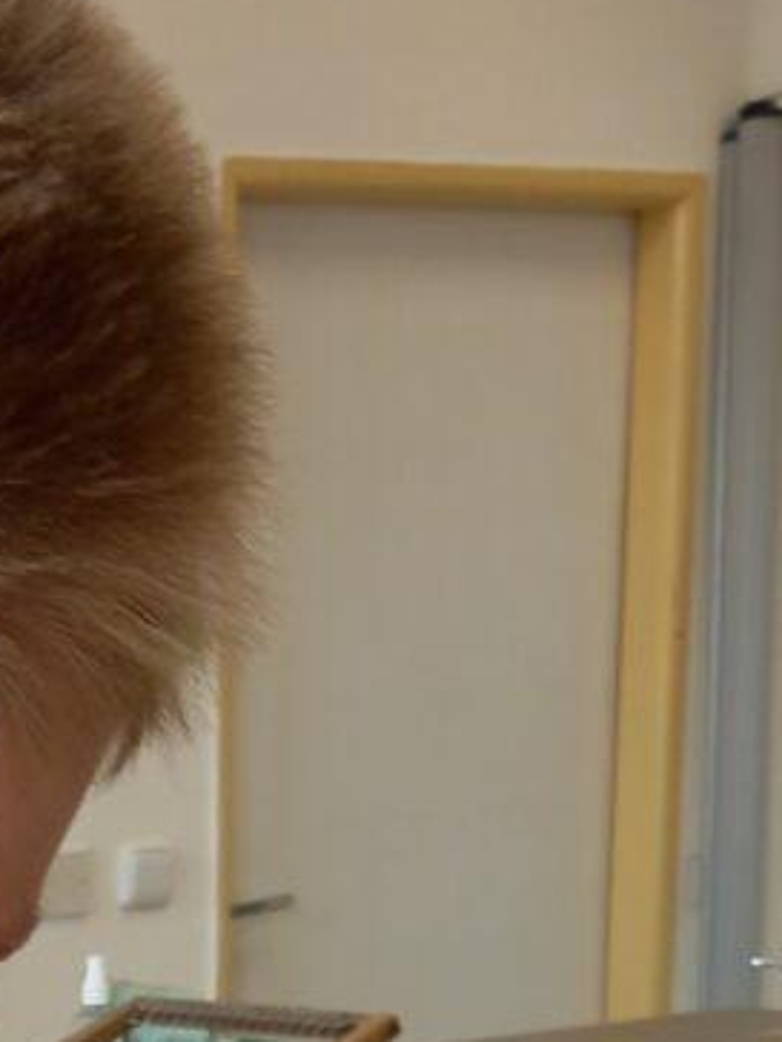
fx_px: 3313
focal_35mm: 110
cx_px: -433
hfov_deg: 12.7
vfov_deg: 16.8
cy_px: 1377
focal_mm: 4.6
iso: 64
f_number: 2
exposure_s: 1/50
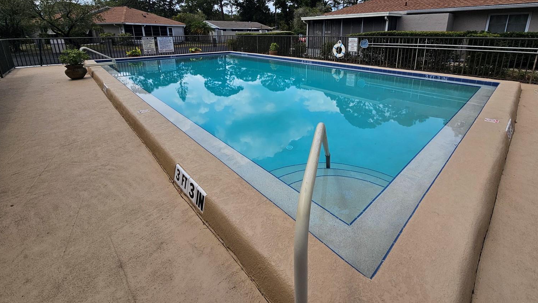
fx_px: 214
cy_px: 92
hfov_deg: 102.9
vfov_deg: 67.8
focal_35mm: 15
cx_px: 283
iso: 50
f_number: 2.2
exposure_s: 1/3177
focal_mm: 2.2
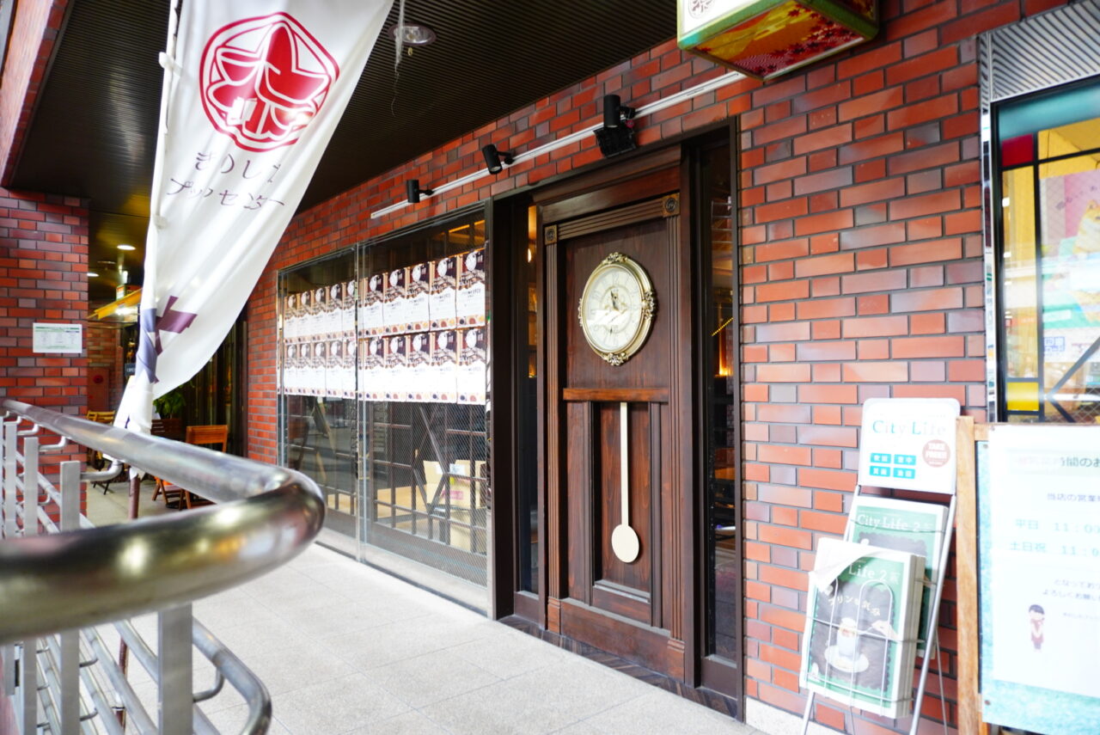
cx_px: 550
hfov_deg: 73.7
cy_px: 368
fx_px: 734
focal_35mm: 24
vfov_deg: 53.2
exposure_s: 1/25
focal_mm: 16
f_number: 3.5
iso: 400
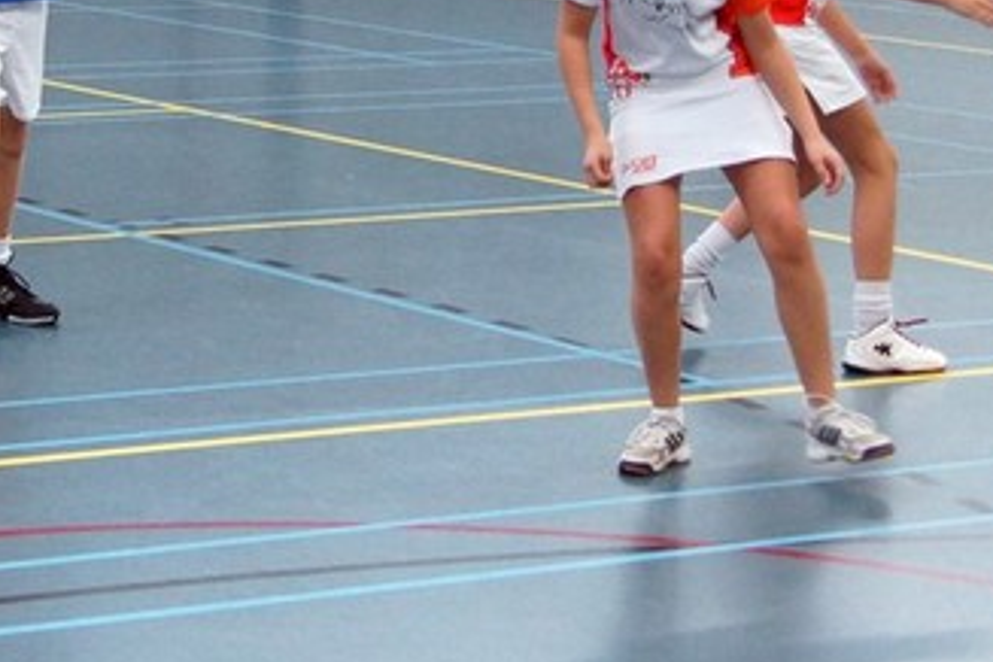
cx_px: 407
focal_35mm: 122
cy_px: 15
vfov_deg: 11.1
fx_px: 3365
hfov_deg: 16.8
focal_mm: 26
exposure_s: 1/160
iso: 1250
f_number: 4
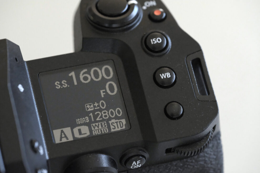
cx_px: 130
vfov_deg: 11.4
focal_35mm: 120
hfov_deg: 17.1
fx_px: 866
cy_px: 86
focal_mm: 80
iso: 12800
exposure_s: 1/1000
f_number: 5.6
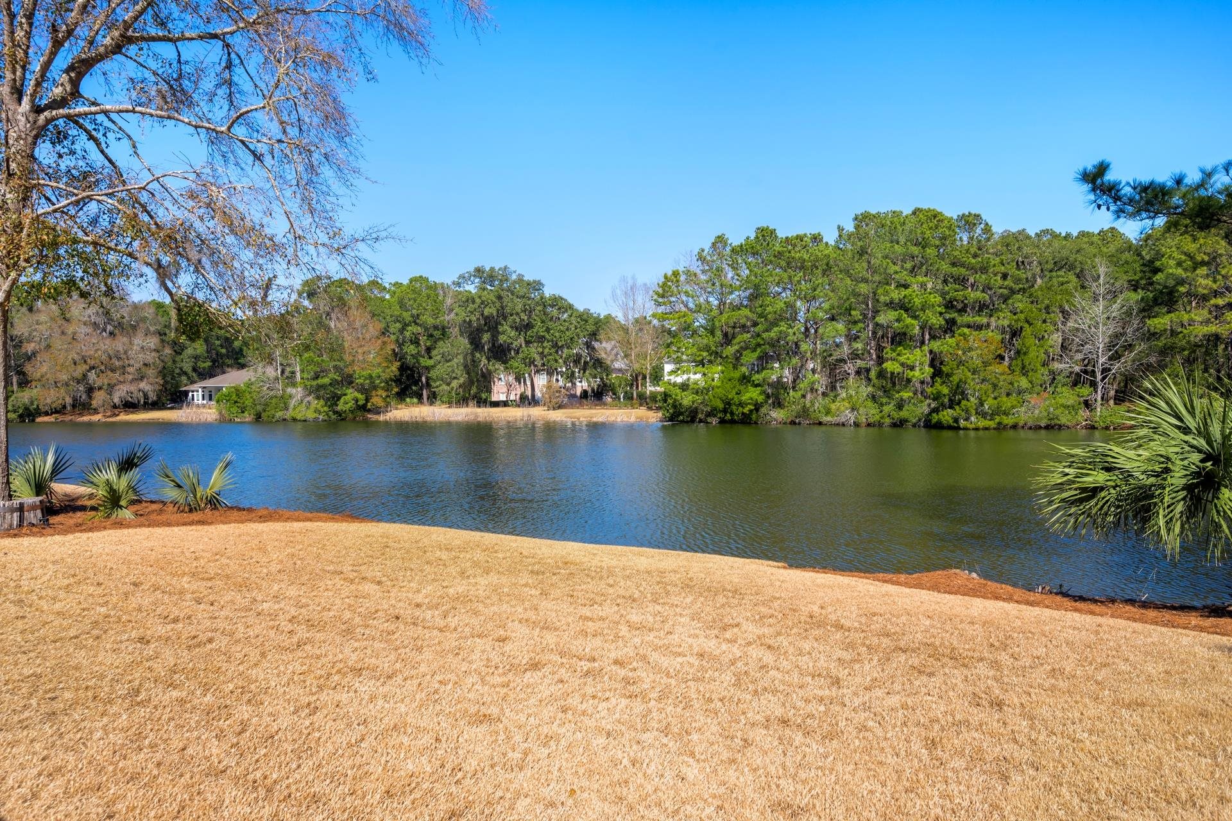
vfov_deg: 56.1
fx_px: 770
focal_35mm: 22
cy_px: 410
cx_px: 616
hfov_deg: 77.3
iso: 100
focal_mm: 22.5
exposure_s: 1/400
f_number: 7.1
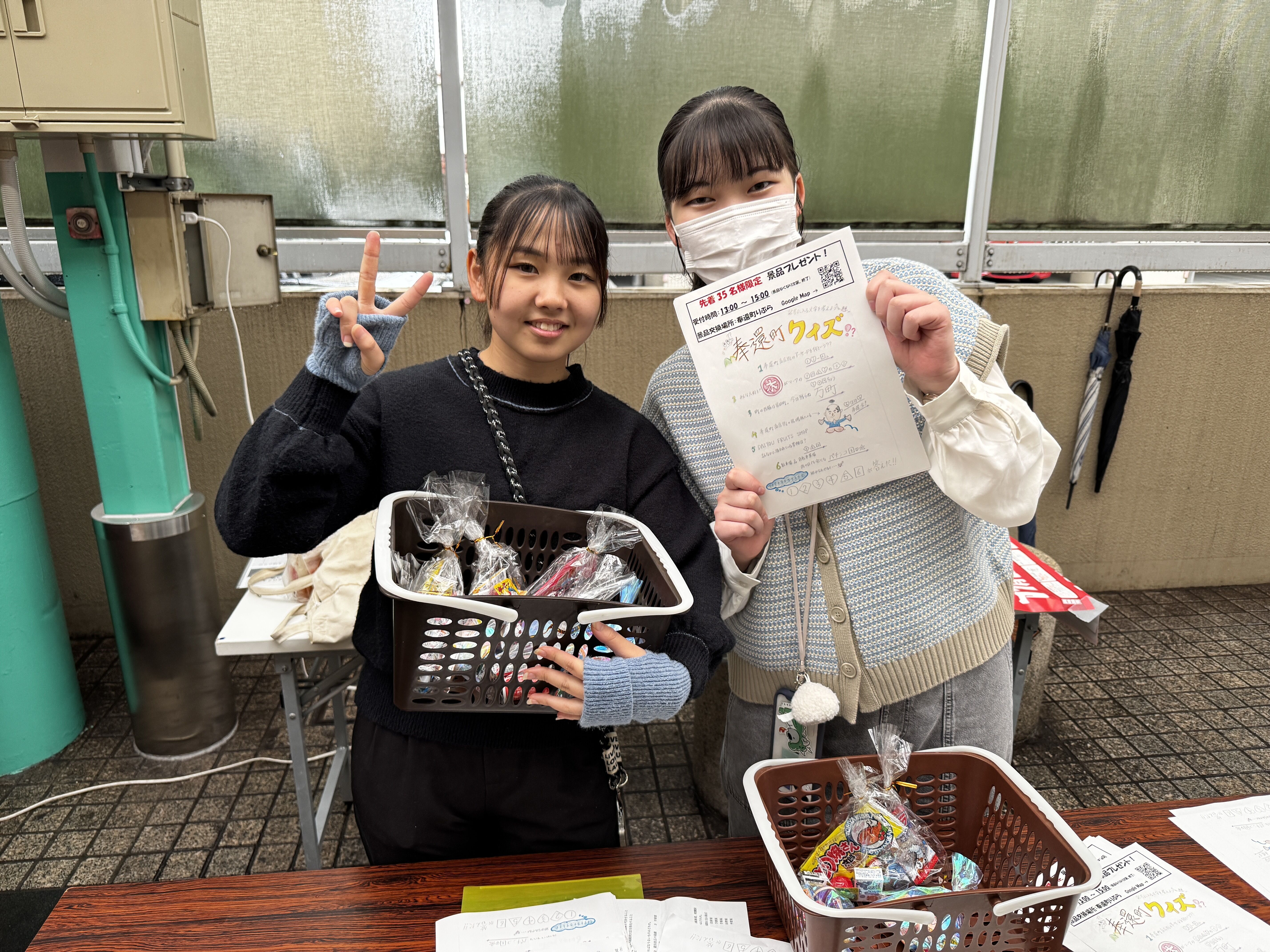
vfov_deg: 56.8
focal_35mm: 24
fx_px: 881
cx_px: 635
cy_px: 476
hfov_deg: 71.6
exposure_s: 1/121
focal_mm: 6.76
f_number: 1.78
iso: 160
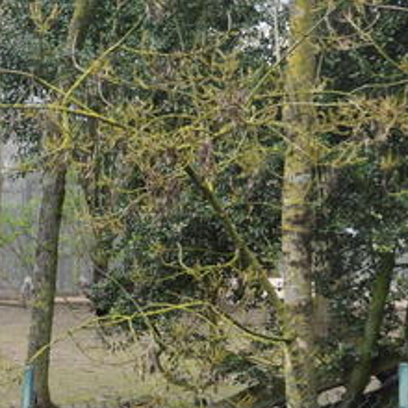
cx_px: -391
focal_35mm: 137
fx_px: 1823
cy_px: 315
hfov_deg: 11.6
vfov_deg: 12.7
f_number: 10
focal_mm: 27
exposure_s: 1/400
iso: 640
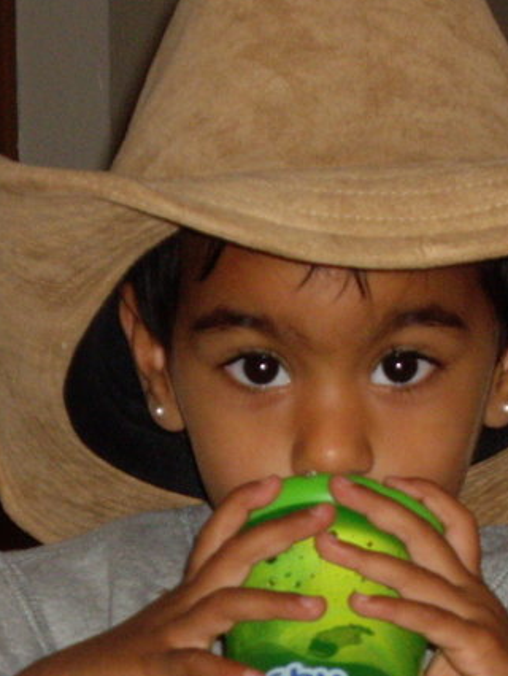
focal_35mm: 274
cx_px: 341
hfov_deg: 5.4
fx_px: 5356
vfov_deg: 7.2
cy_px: 573
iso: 200
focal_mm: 18.6
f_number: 5.2
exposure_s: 1/125
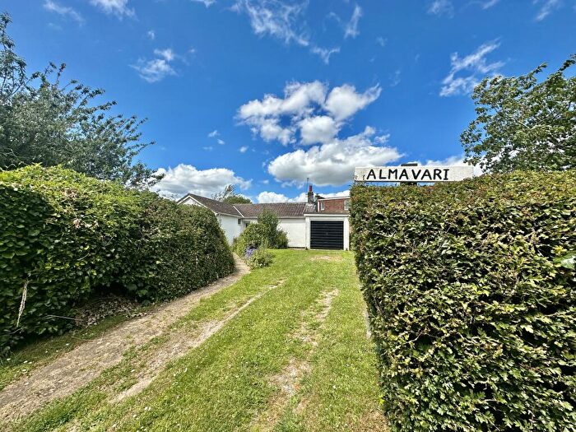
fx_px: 233
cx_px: 288
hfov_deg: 102.1
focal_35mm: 14
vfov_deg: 85.7
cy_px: 216
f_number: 2.2
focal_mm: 2.22
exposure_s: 1/2506
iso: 40
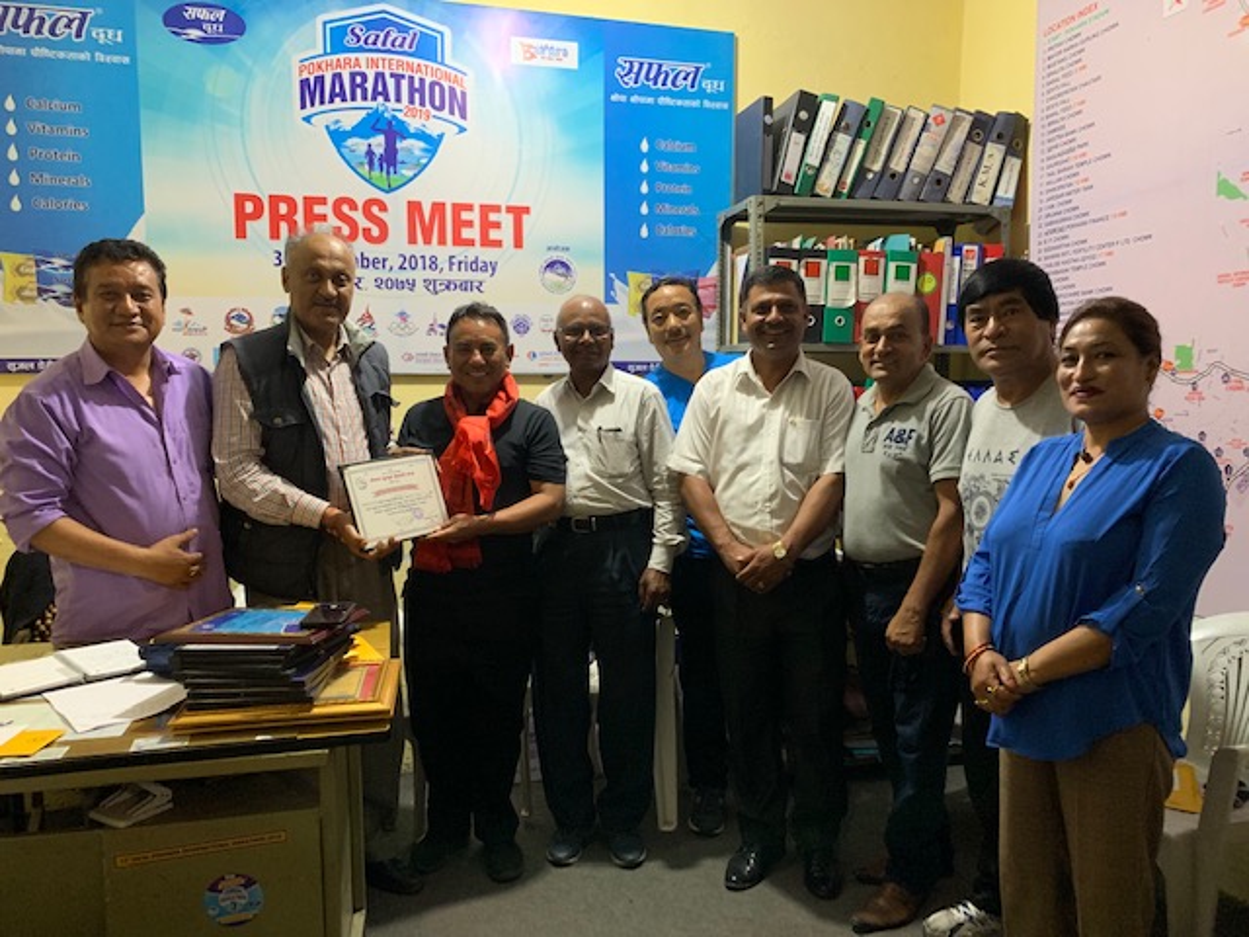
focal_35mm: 26
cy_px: 468
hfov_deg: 67.3
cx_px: 624
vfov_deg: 53.1
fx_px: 938
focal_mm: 4.25
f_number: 1.8
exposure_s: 1/37
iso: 400
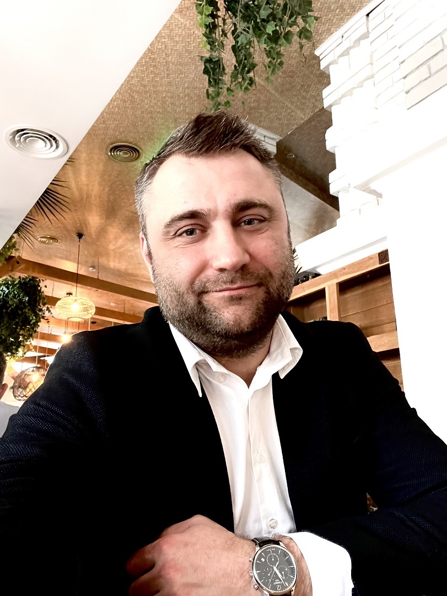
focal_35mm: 30
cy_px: 298
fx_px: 516
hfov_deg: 46.8
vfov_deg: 60.0
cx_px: 224
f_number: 2.2
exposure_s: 1/25
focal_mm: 2.71
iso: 500
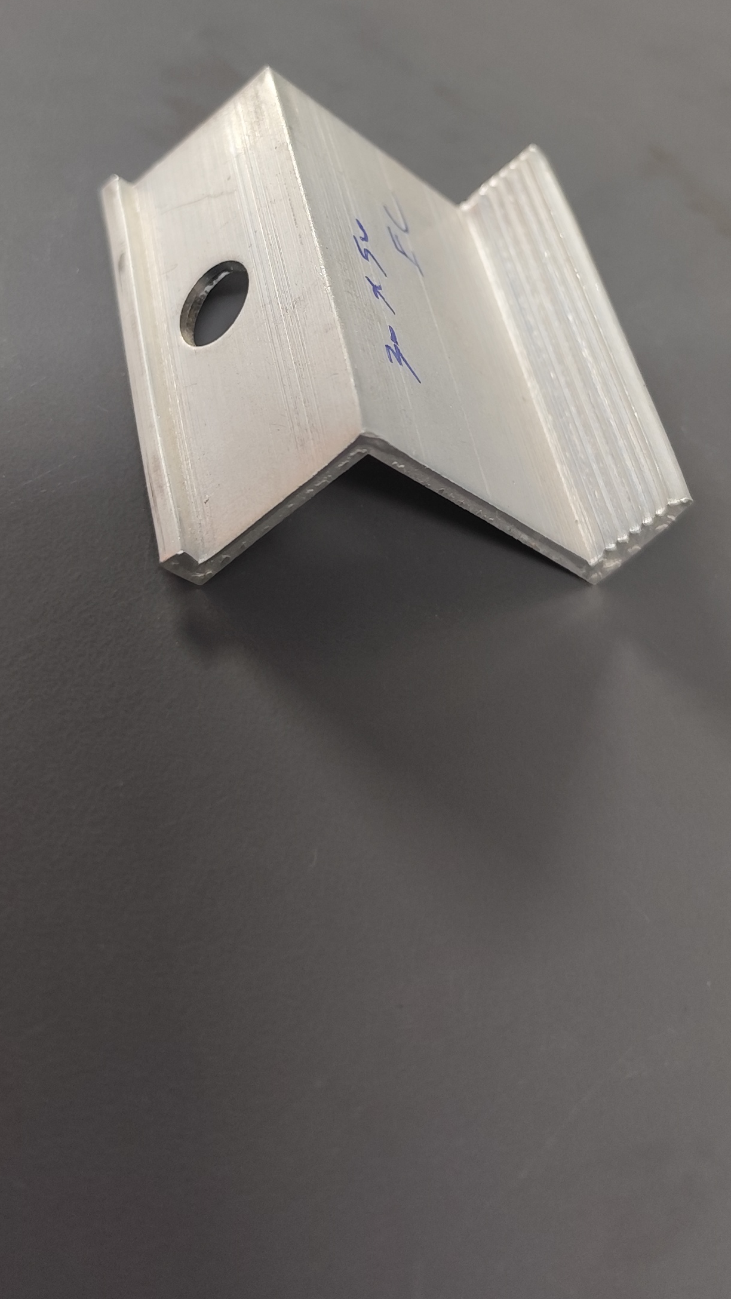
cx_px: 408
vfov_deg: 41.8
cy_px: 254
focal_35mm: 47
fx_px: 1619
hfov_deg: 25.4
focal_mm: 6.19
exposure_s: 1/50
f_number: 1.65
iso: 800
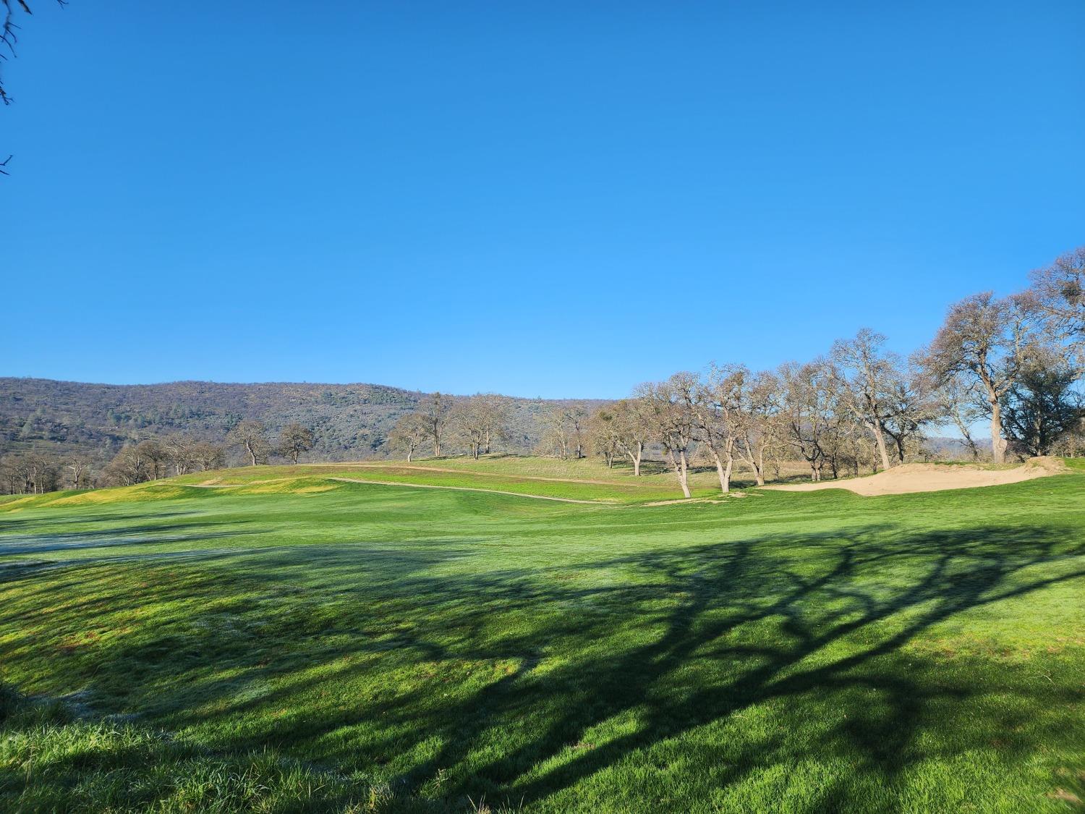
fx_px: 721
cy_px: 407
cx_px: 542
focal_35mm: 23
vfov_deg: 58.9
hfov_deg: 73.9
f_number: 1.8
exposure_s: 1/775
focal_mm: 6.4
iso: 12
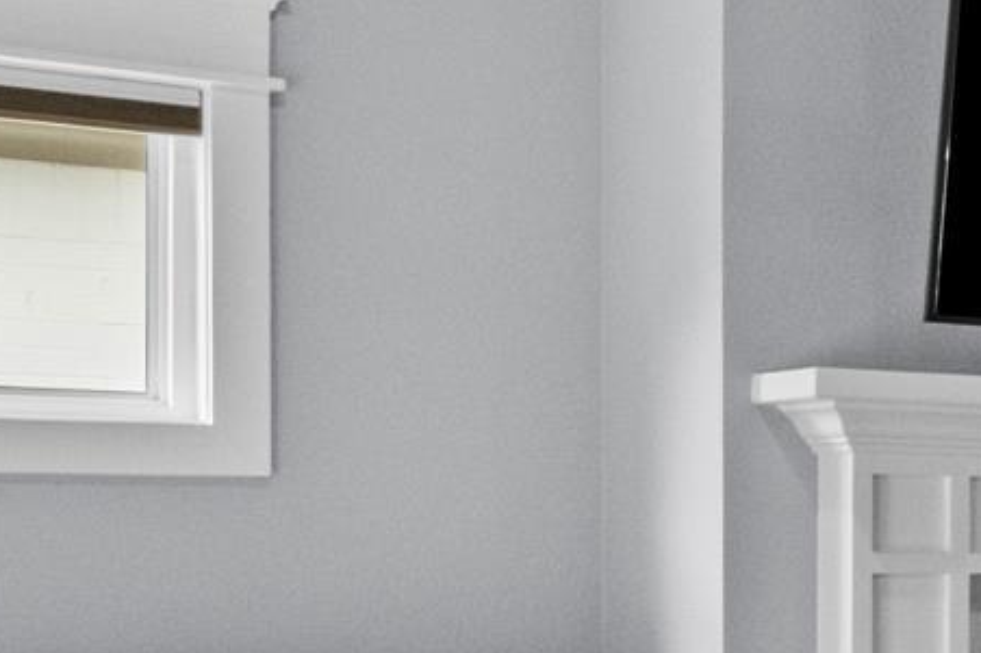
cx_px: 1849
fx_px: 2261
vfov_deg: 16.3
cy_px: 553
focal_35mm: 83
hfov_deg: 18.3
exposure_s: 1/1.67
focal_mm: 10
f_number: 8
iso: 800
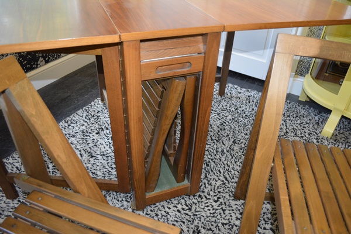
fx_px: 263
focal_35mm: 27
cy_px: 117
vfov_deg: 47.9
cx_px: 176
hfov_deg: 67.4
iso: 1100
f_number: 3.5
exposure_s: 1/60
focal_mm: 18
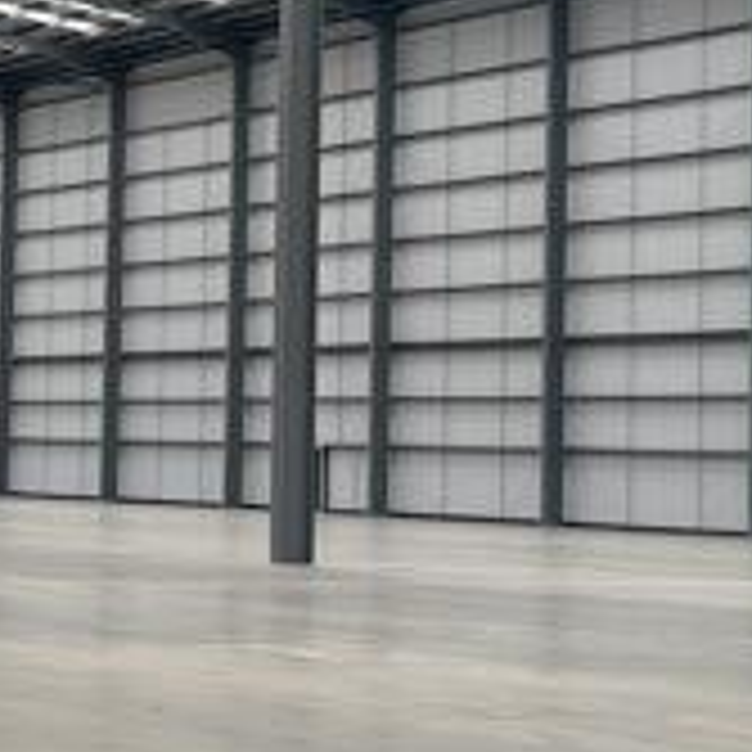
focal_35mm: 110
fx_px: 2704
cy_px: 288
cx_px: 18
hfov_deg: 15.6
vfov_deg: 15.8
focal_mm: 5.7
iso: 50
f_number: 1.5
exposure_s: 1/416
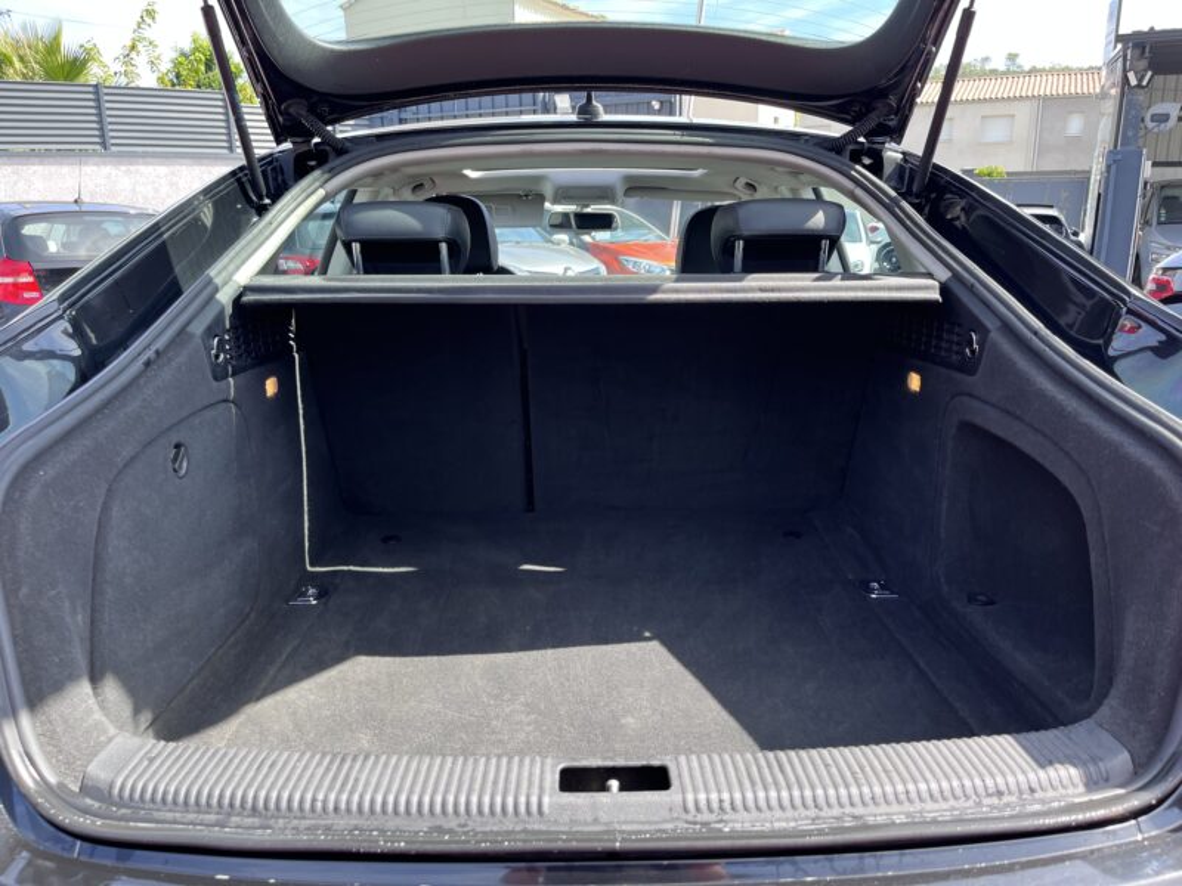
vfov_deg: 53.1
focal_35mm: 26
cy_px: 443
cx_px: 591
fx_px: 888
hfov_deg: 67.3
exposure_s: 1/283
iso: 50
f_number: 1.6
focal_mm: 5.1
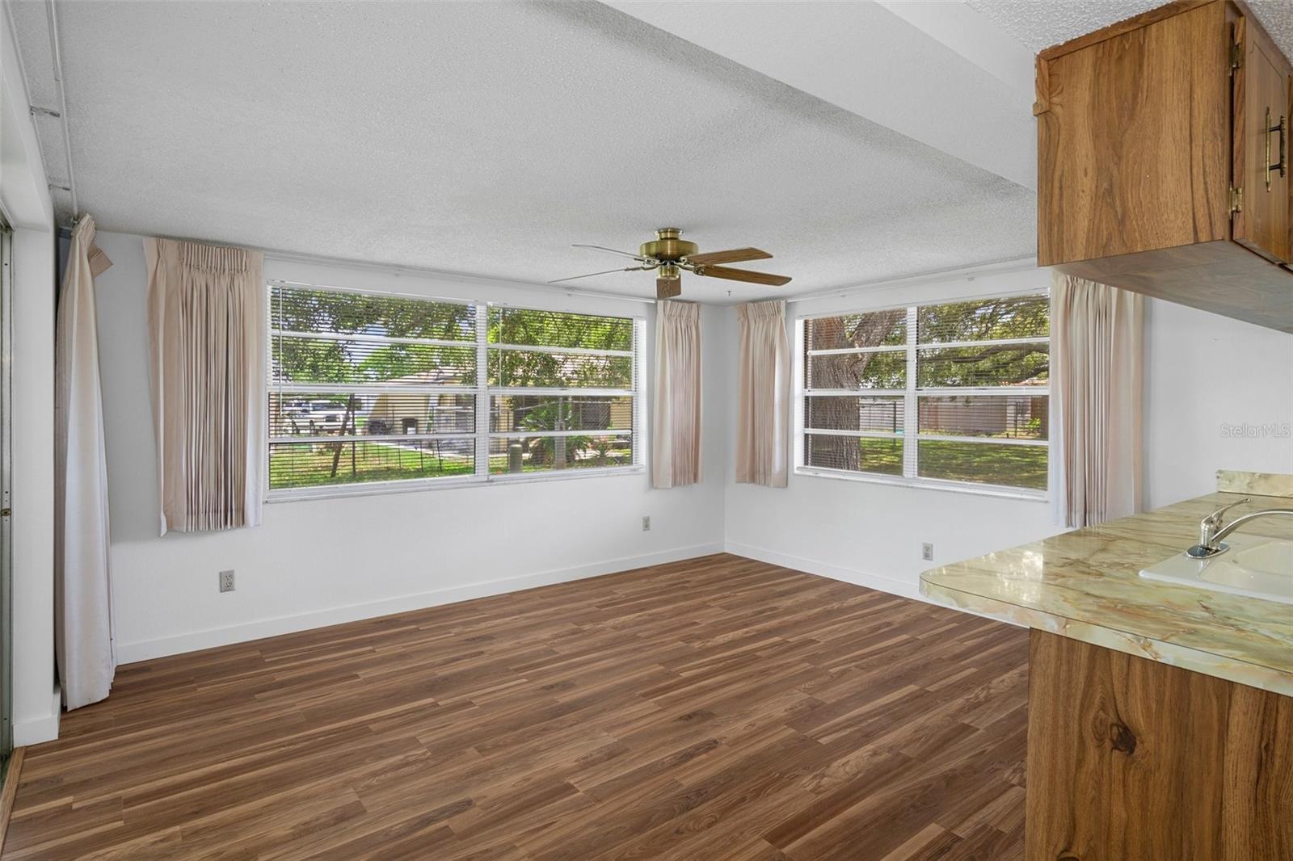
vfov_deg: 67.4
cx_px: 646
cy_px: 430
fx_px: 646
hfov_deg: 90.0
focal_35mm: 18
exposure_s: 1/3
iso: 320
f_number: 8
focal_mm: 18
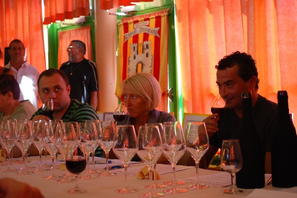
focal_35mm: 66
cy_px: 99
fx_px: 545
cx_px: 148
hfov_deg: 30.5
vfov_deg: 20.7
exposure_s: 1/30
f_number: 5.3
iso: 200
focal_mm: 44
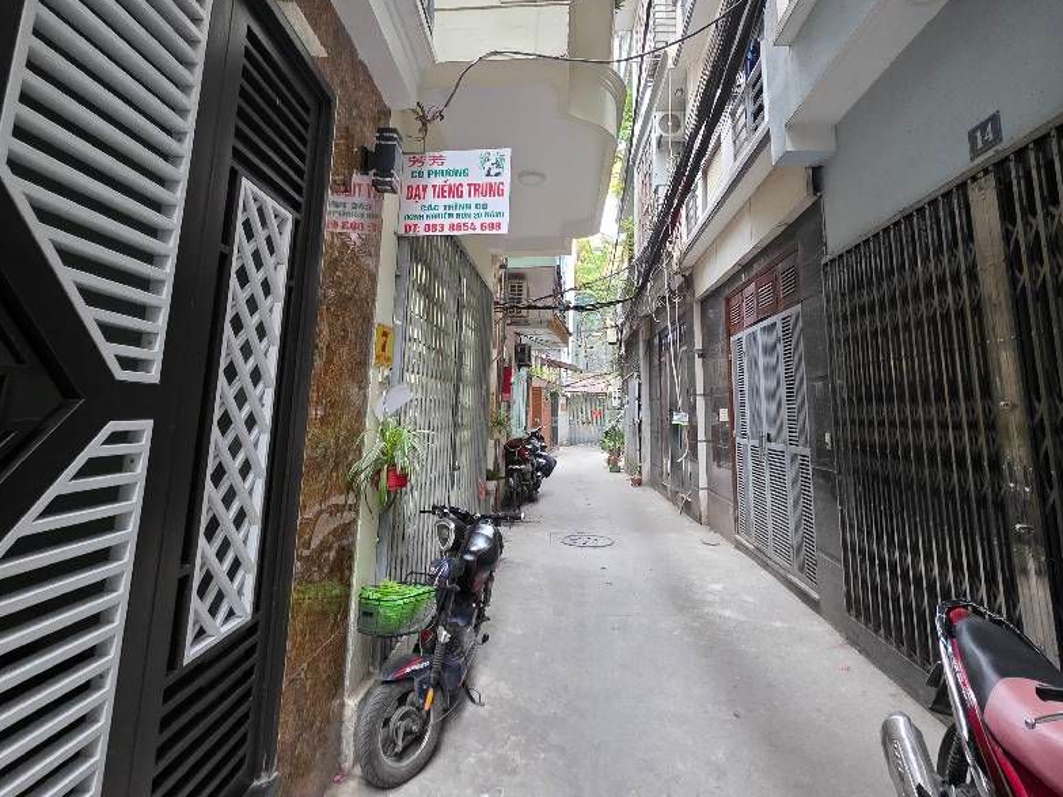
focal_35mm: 17
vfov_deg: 73.9
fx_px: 522
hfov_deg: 91.0
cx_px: 544
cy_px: 319
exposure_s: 1/33.4
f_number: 1.9
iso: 1000
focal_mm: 2.2
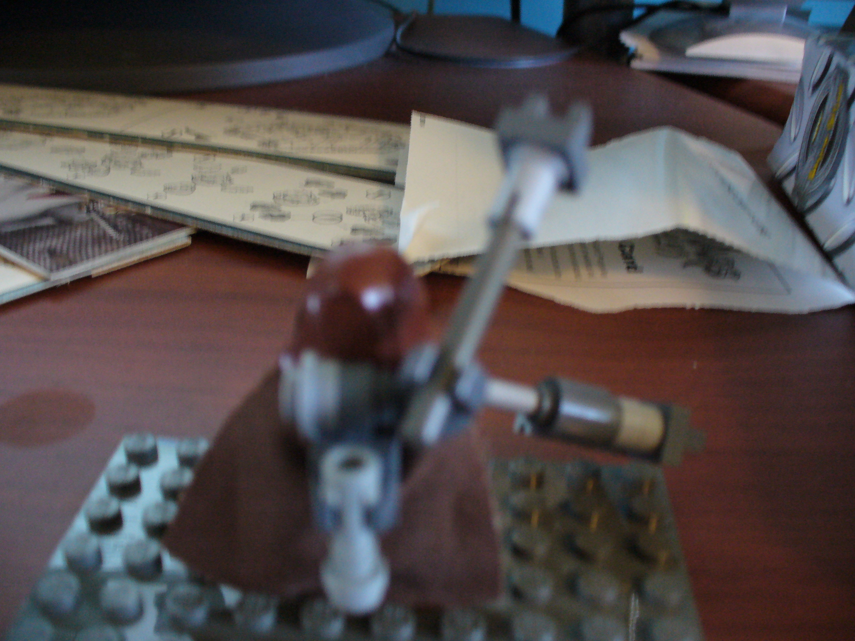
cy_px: 320
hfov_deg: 50.1
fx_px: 914
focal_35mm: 37
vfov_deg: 38.7
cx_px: 428
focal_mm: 6.1
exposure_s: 1/8
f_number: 2.8
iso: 200
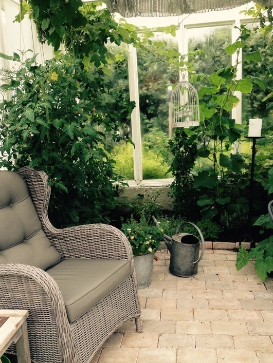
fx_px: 399
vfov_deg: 48.9
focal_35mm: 38
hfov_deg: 37.7
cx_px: 132
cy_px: 188
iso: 50
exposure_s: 1/174
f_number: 2.4
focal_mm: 4.28
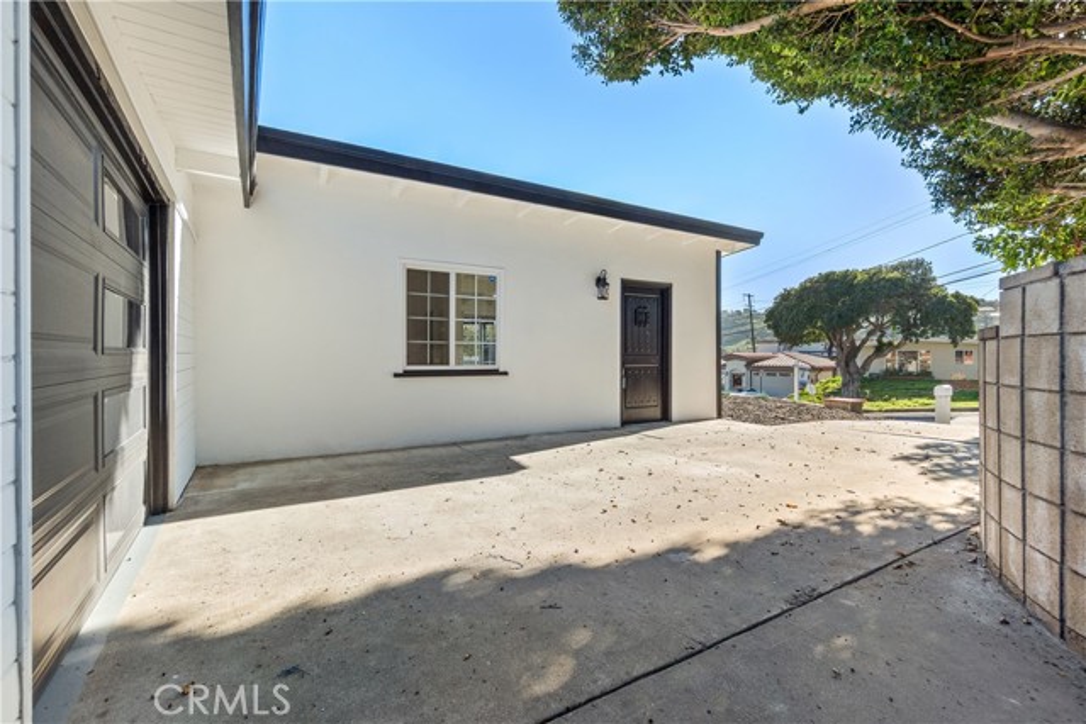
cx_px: 543
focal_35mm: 15
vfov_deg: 77.4
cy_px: 362
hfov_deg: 100.4
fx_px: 453
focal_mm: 10
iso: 400
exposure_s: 1/200
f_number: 8
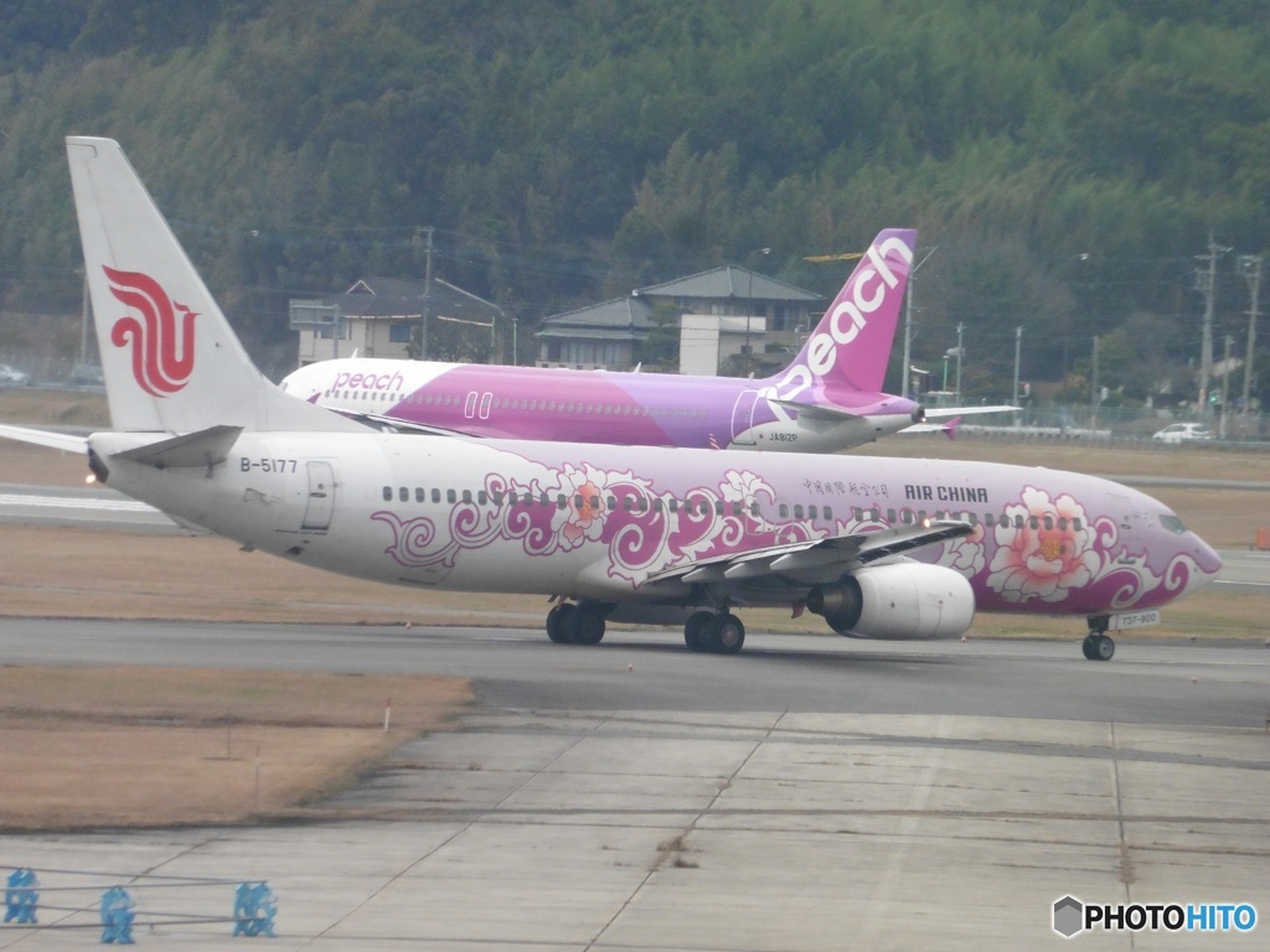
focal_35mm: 386
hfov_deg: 5.1
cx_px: 635
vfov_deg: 3.9
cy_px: 476
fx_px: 14162
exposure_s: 1/100
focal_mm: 68.9
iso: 400
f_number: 5.9
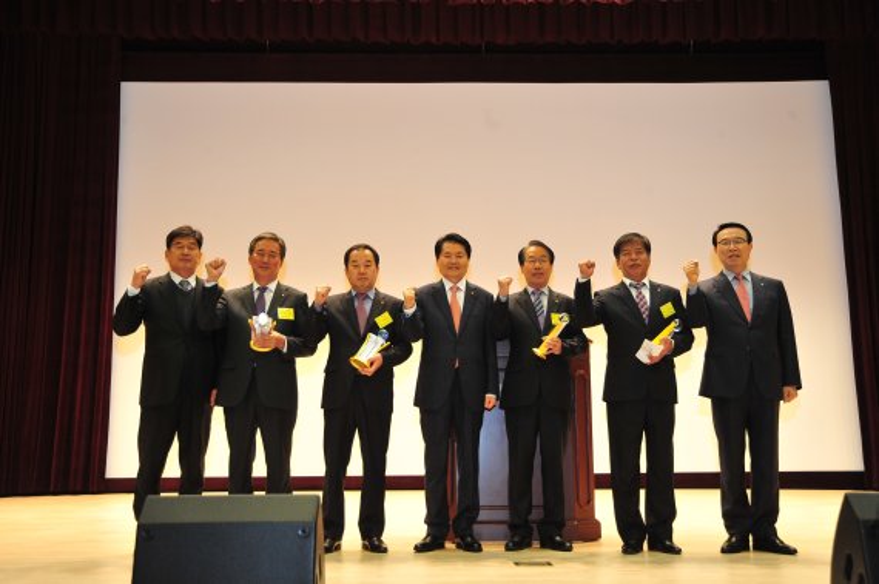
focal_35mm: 40
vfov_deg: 33.3
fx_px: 976
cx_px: 440
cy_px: 292
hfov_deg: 48.5
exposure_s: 1/125
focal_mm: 40
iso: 1250
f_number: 5
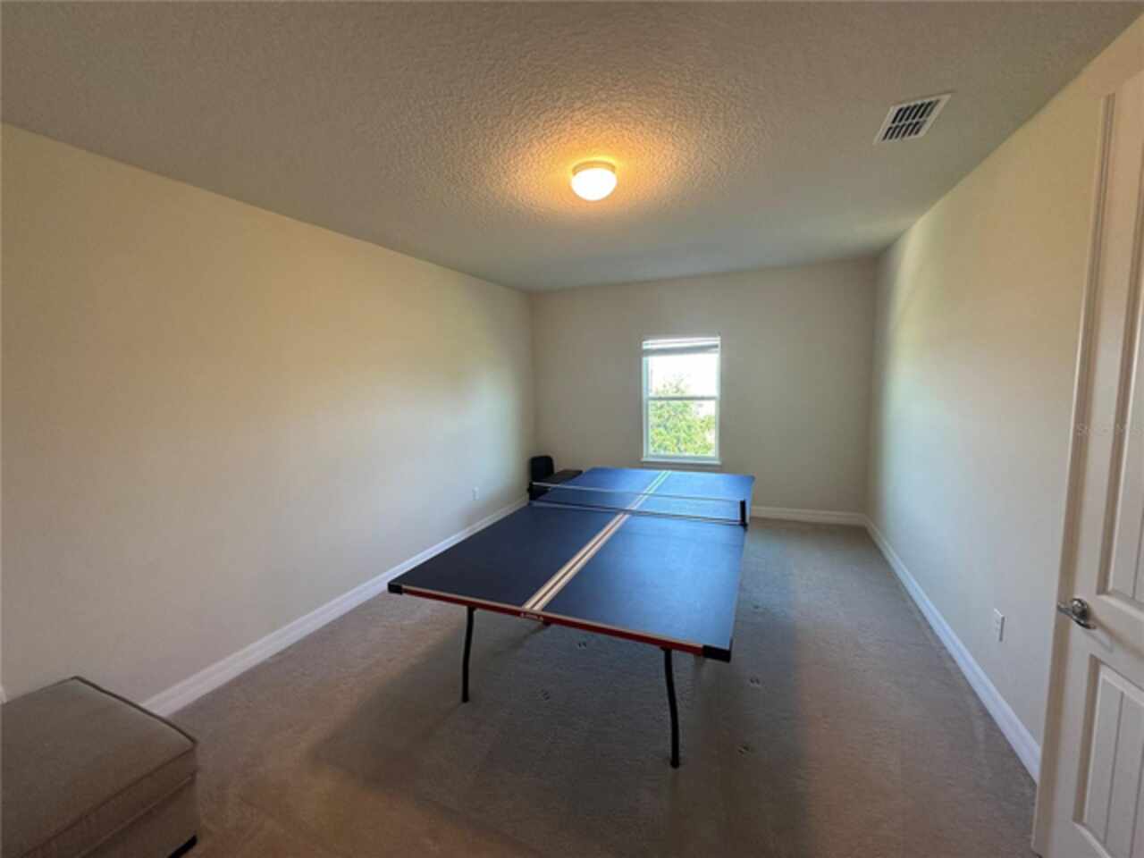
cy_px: 429
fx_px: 463
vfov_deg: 85.7
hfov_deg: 102.1
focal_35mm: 14
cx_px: 572
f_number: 2.2
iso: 200
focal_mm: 2.22
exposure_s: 1/60
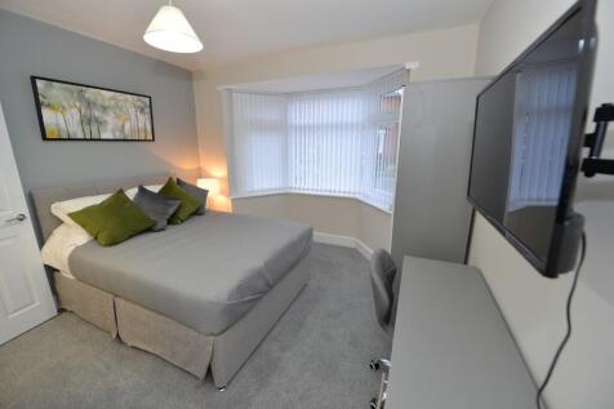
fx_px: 239
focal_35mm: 14
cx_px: 307
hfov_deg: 104.3
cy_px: 204
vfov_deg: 81.2
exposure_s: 1/60
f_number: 4
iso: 560
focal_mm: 14
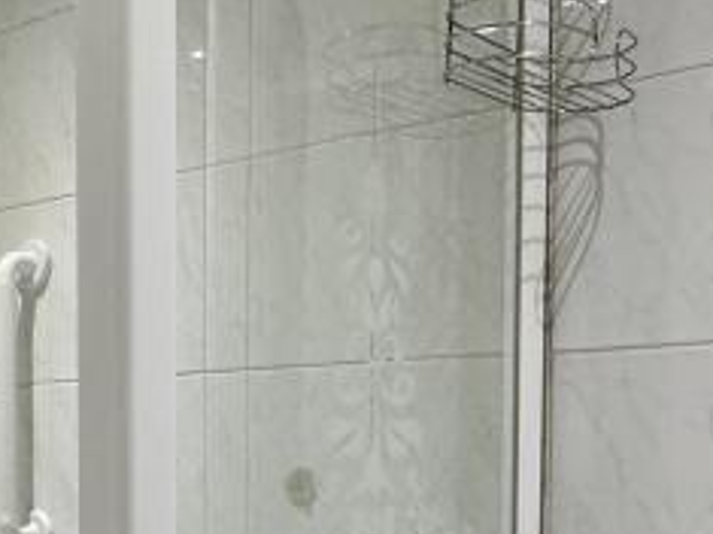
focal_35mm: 61
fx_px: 1256
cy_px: 531
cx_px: 79
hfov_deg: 30.4
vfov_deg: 23.1
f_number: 2.2
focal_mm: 2.22
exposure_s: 1/100
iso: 200
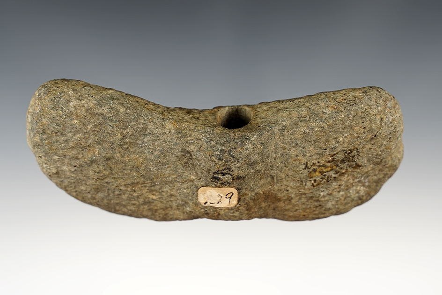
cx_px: 221
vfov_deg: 25.6
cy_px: 148
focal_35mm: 53
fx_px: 647
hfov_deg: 37.7
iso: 800
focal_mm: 52.7
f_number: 6.3
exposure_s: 1/125
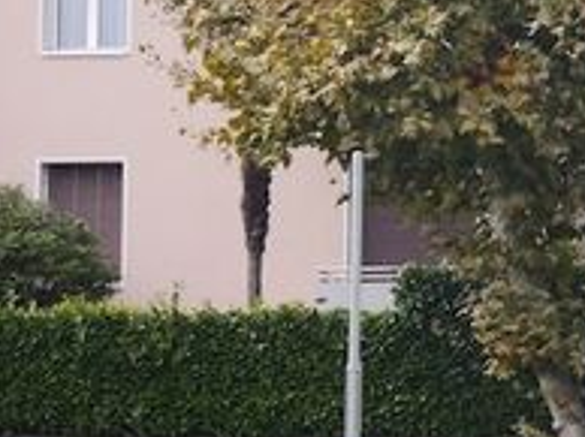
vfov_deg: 5.7
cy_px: 332
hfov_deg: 7.5
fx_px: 4388
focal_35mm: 260
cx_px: 802
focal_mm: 42
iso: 160
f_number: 5.6
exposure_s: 1/160
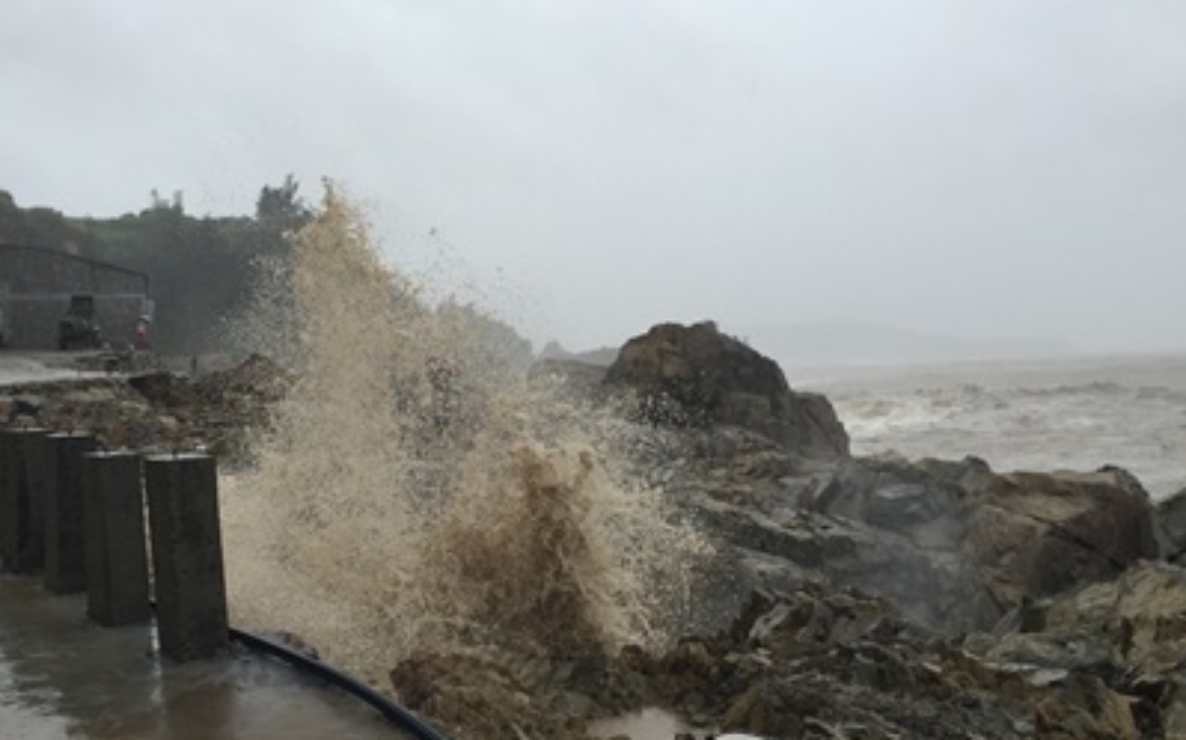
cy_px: 389
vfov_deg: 34.4
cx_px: 499
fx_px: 1195
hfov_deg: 52.5
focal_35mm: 37
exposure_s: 1/608
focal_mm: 4.15
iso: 32
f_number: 2.2
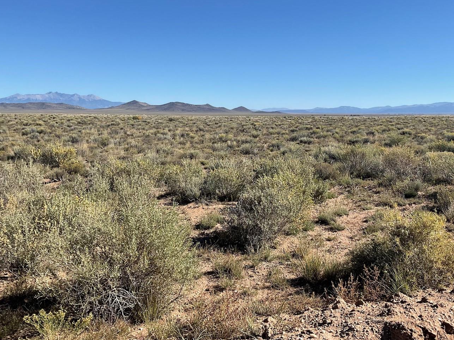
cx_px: 276
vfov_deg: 39.4
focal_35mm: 36
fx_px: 472
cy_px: 131
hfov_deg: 51.0
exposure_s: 1/2227
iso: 16
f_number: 1.8
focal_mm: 3
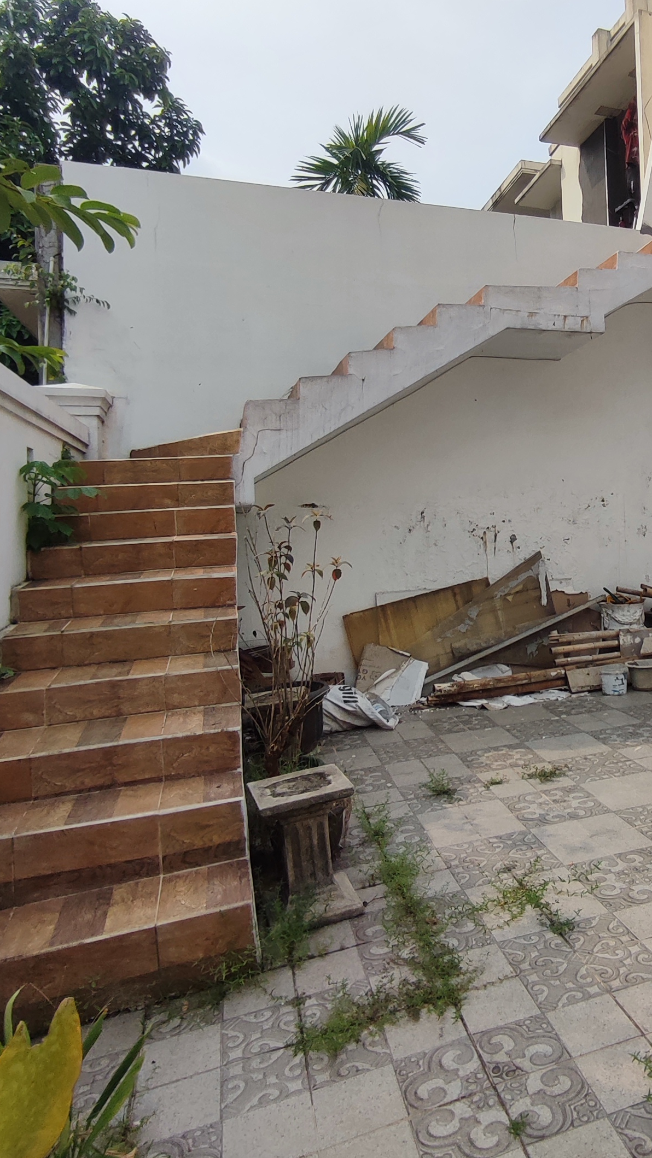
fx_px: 830
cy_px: 509
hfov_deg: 40.2
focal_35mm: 27
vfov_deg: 69.6
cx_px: 567
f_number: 2.2
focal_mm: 1.65
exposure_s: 1/1723
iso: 50
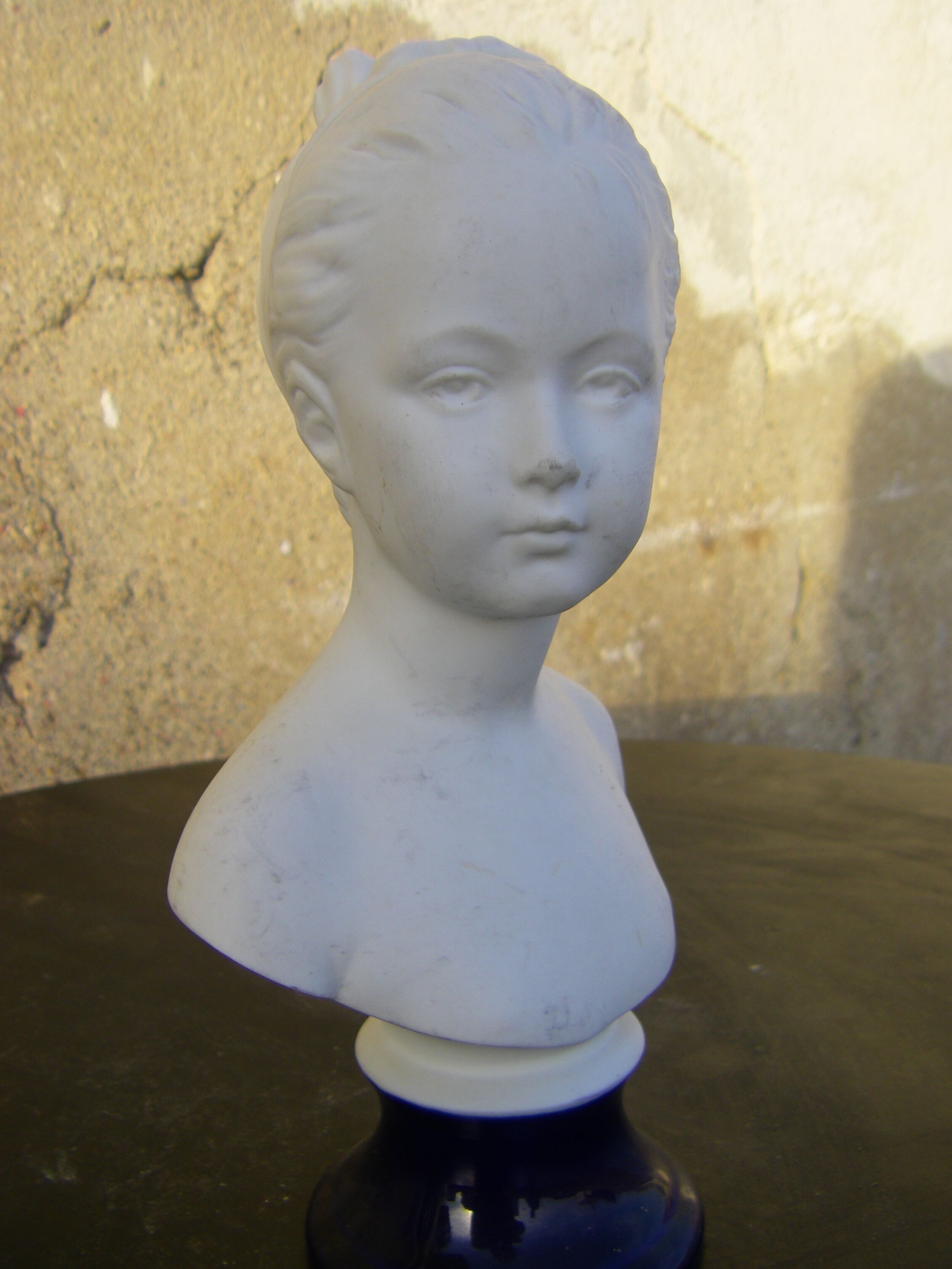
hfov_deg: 35.1
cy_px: 657
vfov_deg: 45.8
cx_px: 454
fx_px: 1503
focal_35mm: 41
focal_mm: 6.3
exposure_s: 1/200
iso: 64
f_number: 3.5
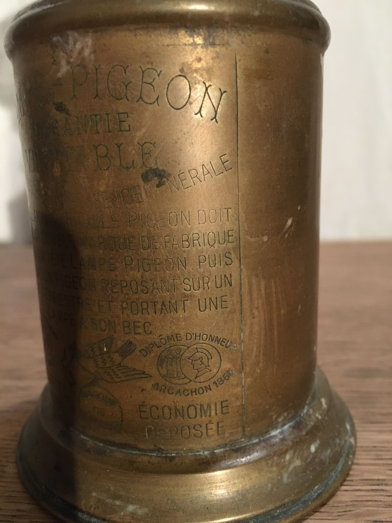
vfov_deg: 61.7
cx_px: 196
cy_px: 262
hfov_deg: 48.2
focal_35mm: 29
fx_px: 438
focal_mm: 4.15
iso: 200
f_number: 2.2
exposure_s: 1/17
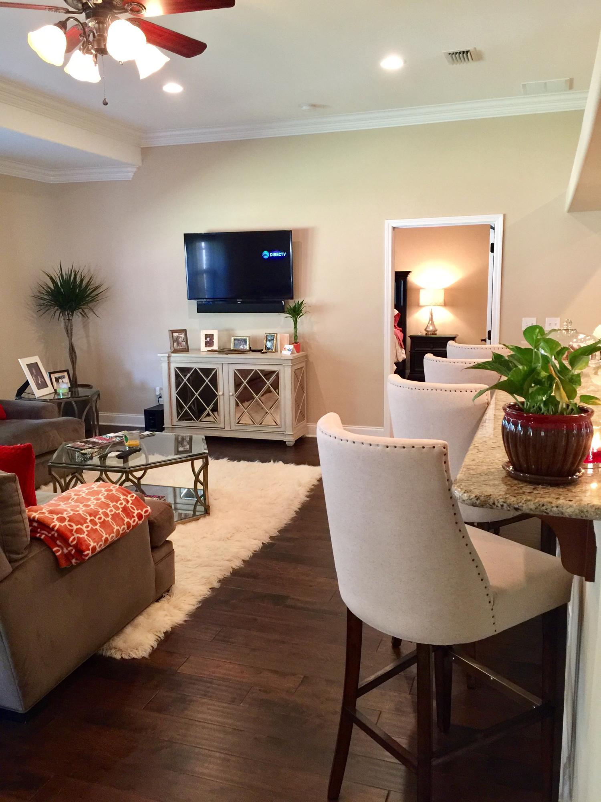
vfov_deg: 61.7
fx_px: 671
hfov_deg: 48.2
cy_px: 401
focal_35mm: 29
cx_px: 300
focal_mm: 4.15
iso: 125
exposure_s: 1/15
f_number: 2.2
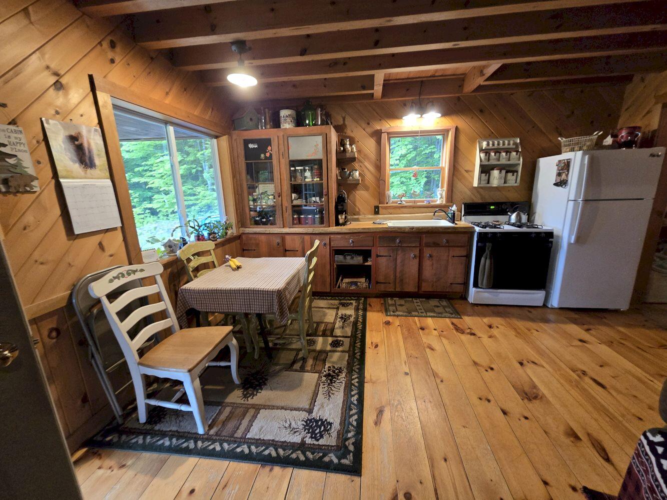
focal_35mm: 13
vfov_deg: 89.9
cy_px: 250
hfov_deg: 106.2
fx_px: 251
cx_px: 334
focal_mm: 2.2
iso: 640
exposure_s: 1/60
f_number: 2.2
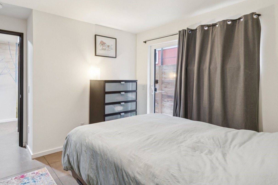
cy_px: 73
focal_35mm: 21
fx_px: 162
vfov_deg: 59.0
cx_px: 114
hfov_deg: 80.4
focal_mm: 10
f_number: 9
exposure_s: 1/1.67
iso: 250
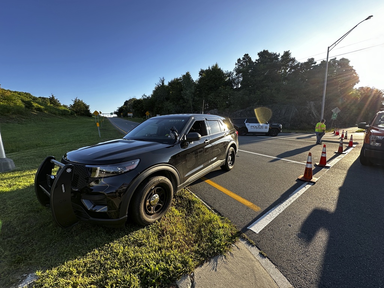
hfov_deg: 102.1
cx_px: 192
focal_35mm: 14
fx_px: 155
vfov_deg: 85.7
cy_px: 144
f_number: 2.2
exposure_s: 1/219
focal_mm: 2.22
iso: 40
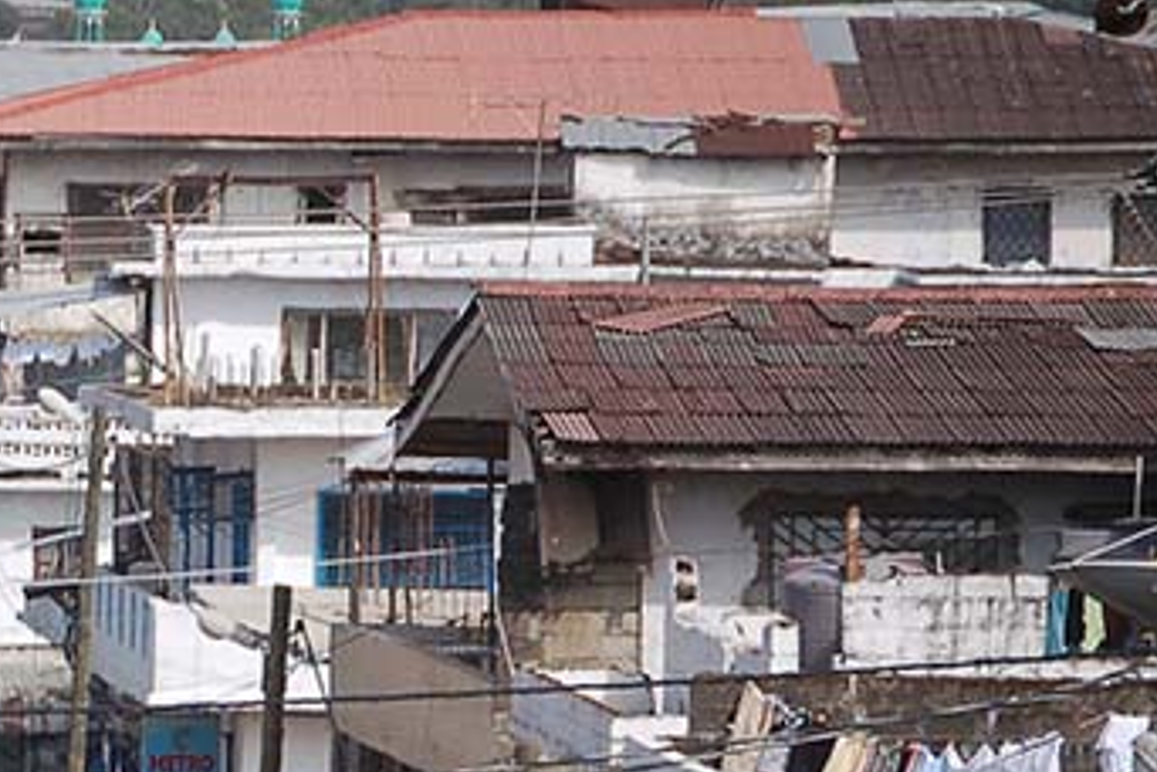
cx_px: -487
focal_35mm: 539
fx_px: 17322
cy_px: 933
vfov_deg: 2.5
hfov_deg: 3.8
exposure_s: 1/1250
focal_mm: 120
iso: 200
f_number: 5
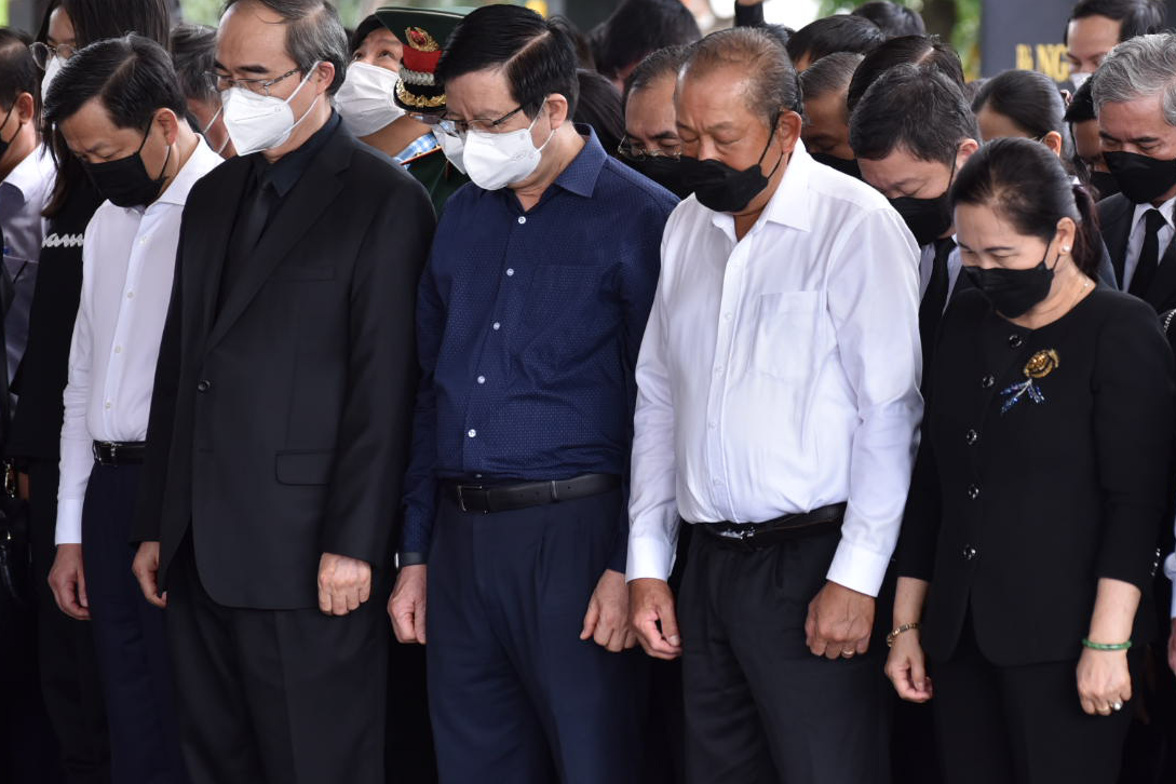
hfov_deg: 11.0
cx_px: 812
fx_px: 6076
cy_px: 219
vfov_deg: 7.4
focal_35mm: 186
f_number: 4.8
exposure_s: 1/320
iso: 640
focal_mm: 125
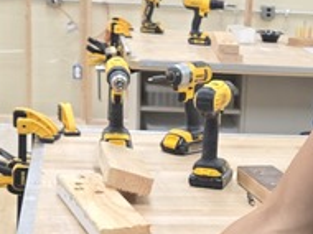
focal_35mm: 97
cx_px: 290
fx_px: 876
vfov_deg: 15.0
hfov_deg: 19.8
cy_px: 214
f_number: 1.8
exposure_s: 1/120
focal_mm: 5.4
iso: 250
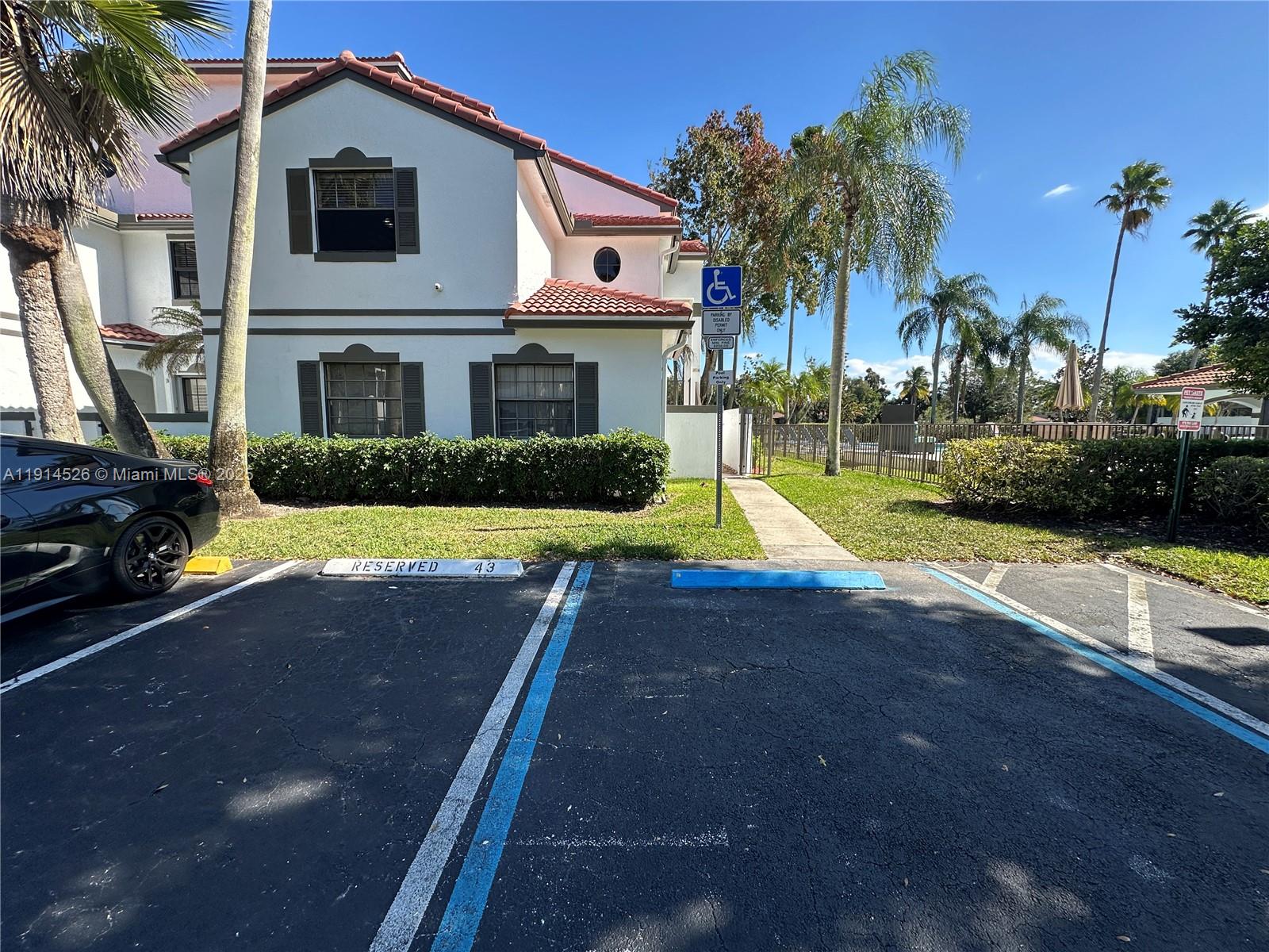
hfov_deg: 102.1
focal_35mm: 14
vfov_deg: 85.7
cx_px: 634
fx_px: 513
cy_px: 476
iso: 40
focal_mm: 2.22
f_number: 2.2
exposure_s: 1/903
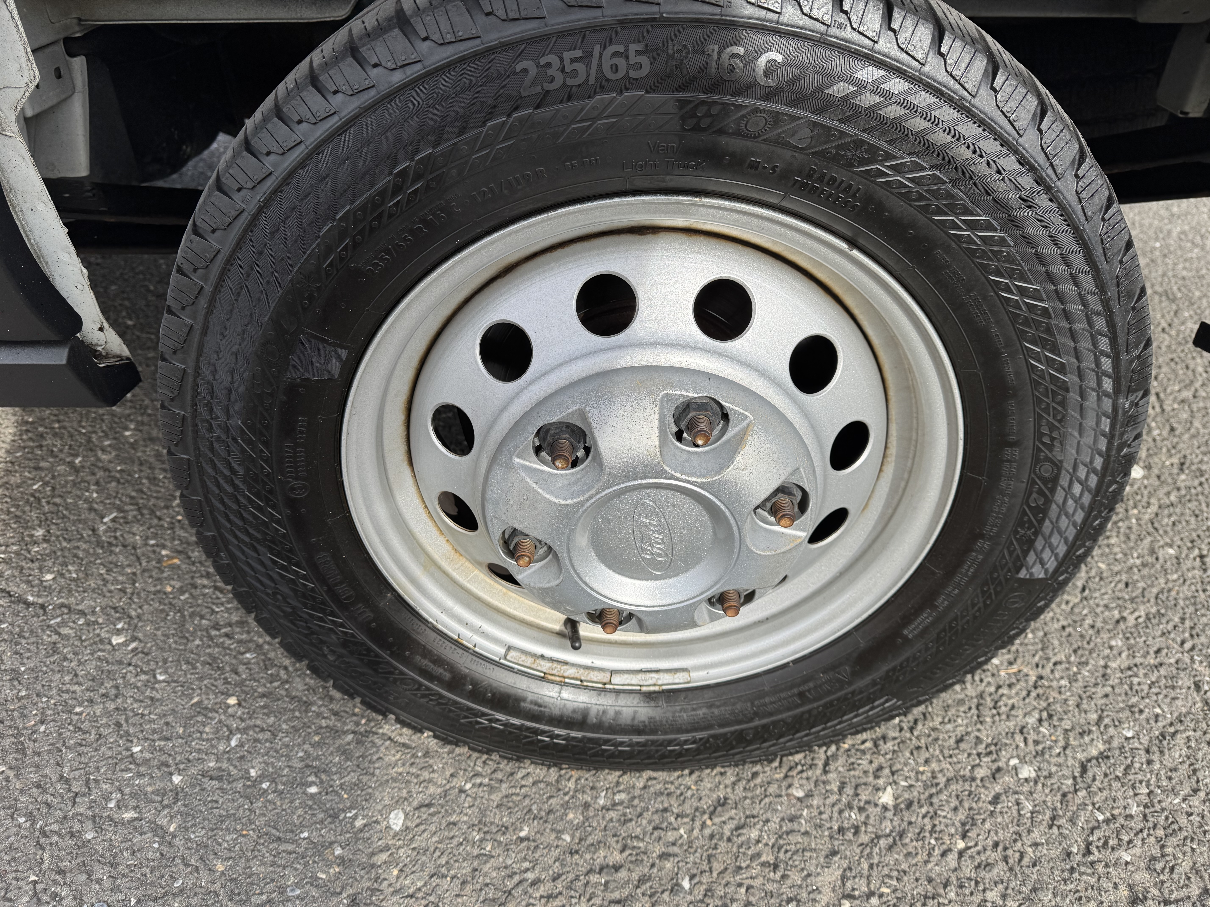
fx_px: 839
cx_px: 605
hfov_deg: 71.6
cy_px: 454
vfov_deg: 56.8
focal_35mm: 24
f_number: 1.78
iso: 80
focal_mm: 6.76
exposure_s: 1/1767
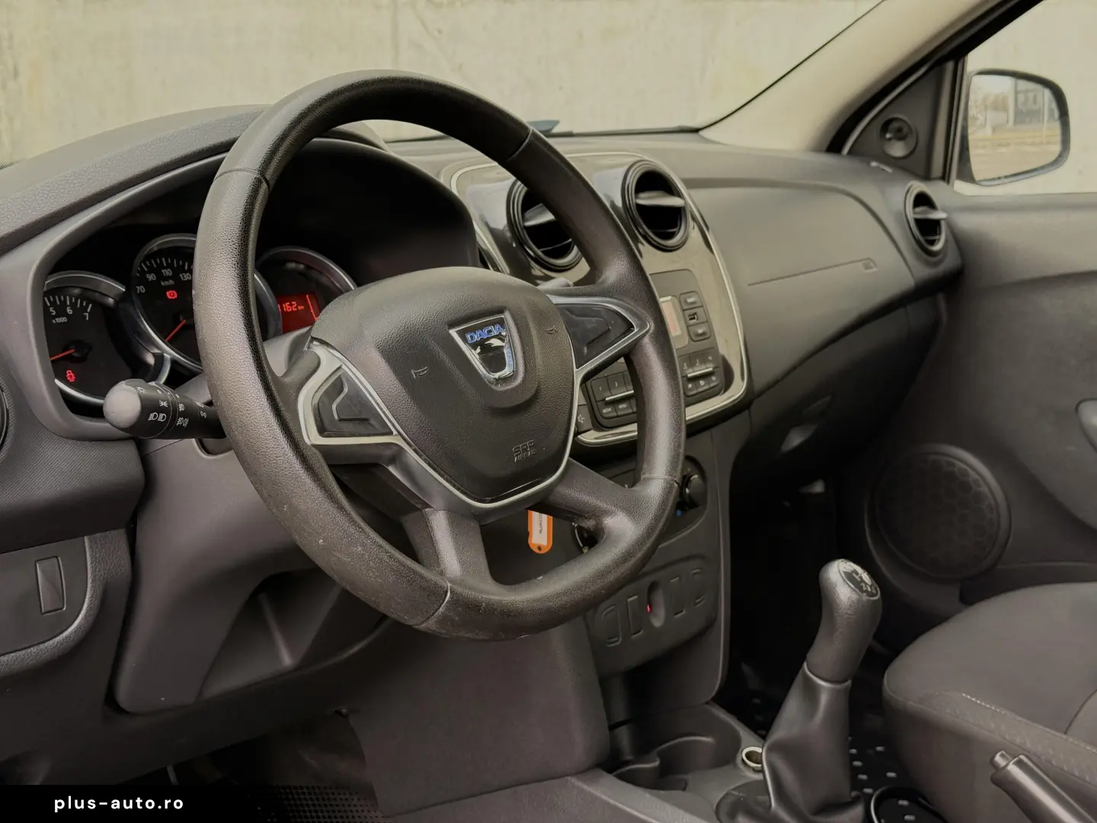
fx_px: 1521
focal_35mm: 48
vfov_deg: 30.3
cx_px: 548
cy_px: 412
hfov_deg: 39.7
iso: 160
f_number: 1.78
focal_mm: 6.76
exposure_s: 1/106
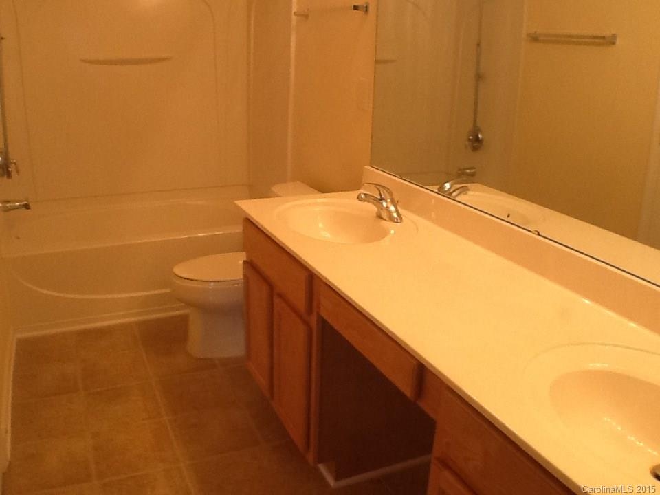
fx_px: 839
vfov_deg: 32.9
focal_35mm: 44
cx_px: 330
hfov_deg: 42.9
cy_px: 248
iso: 100
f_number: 2.4
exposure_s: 1/30
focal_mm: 2.03
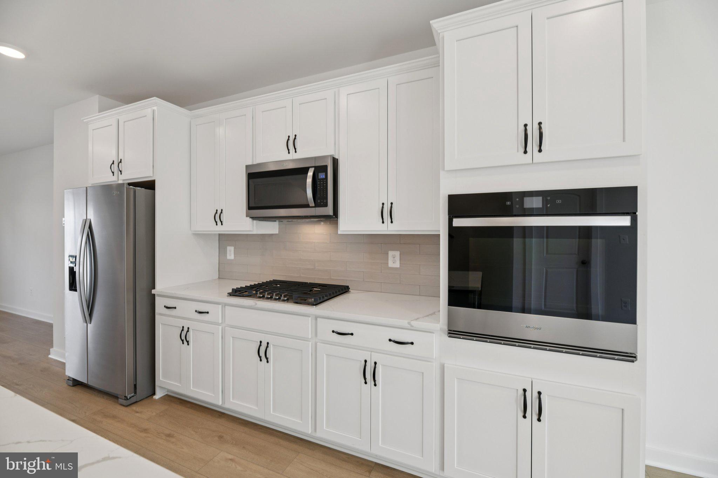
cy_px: 239
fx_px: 279
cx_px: 359
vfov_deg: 81.2
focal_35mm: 14
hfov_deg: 104.3
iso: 125
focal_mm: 14
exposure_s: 1/15
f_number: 8
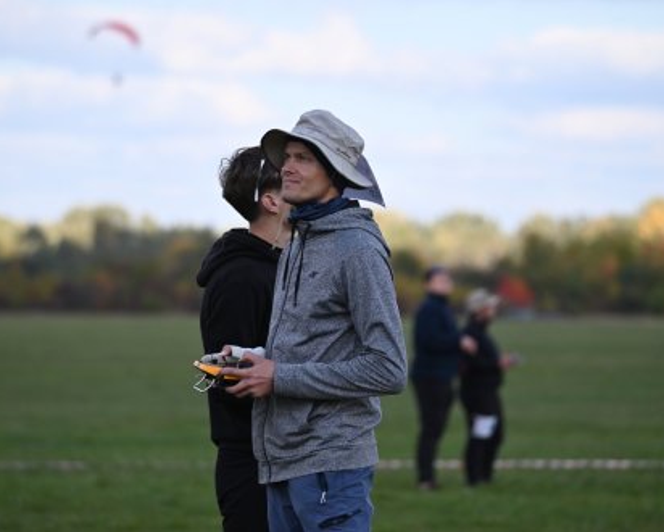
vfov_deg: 5.5
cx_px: 342
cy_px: 266
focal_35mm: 283
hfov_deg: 6.8
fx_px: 5564
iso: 1250
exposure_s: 1/3200
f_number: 6
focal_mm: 250
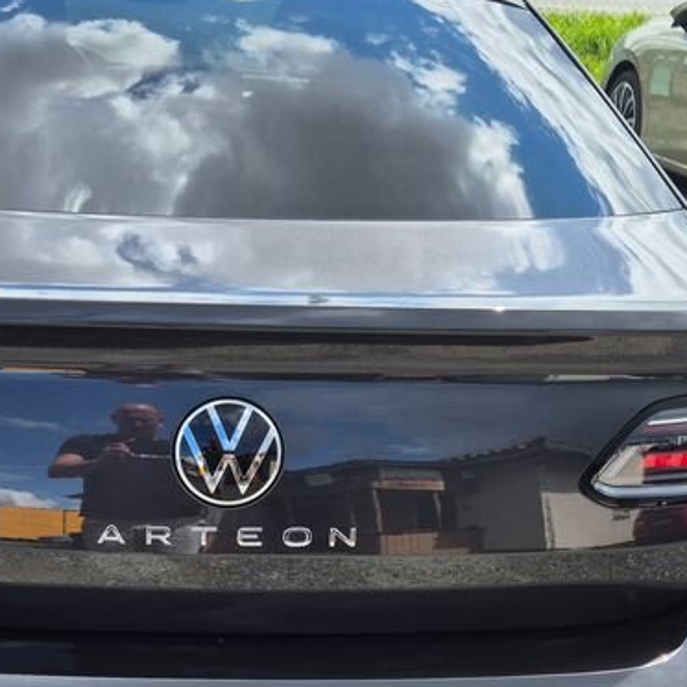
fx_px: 1257
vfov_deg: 30.4
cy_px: 449
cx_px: 181
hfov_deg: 30.1
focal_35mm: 56
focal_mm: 5.4
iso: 25
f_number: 1.8
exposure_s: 1/1006
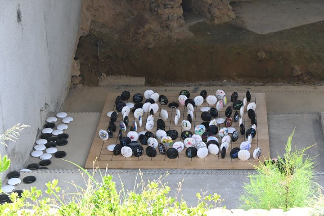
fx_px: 837
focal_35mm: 93
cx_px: 162
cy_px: 108
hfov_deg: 21.9
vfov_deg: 14.7
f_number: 8
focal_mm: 62
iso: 1250
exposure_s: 1/400
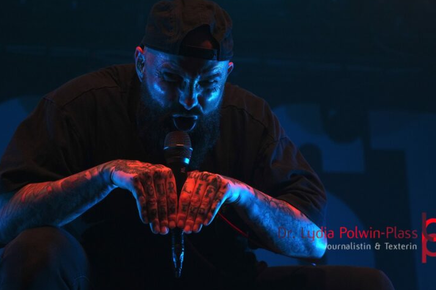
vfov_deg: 13.9
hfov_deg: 20.7
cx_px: 232
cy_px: 140
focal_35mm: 99
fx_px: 1193
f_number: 4.5
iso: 500
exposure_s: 1/100
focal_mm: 61
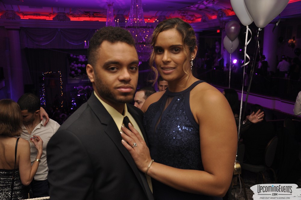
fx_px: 313
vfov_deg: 35.4
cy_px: 100
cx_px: 150
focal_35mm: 38
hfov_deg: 51.3
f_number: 5
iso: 400
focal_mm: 25
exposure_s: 1/60
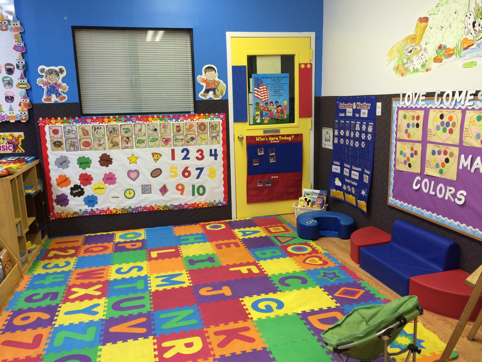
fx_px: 404
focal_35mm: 29
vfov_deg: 48.2
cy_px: 181
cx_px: 241
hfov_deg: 61.7
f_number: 2.2
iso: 64
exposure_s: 1/30
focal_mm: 4.15
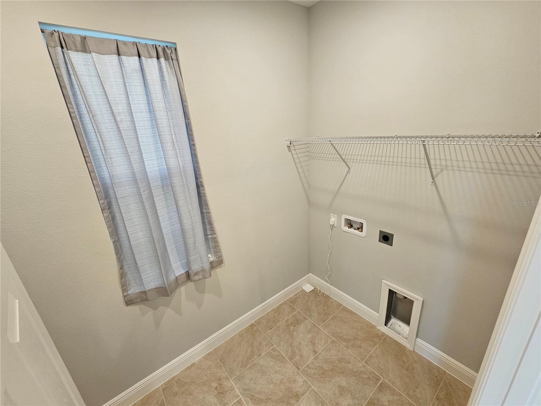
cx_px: 270
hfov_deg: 106.2
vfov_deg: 89.9
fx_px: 203
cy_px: 203
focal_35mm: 13
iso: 160
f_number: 2.2
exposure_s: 1/60
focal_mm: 2.2
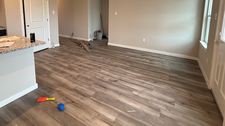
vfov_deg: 52.4
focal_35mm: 20
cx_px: 110
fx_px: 119
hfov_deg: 86.6
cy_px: 26
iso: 320
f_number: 2.2
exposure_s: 1/120
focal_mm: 2.22
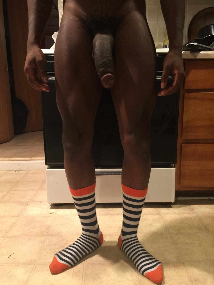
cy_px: 142
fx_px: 239
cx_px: 107
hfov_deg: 48.2
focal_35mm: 29
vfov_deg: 61.7
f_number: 2.2
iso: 100
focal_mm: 4.15
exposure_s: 1/8
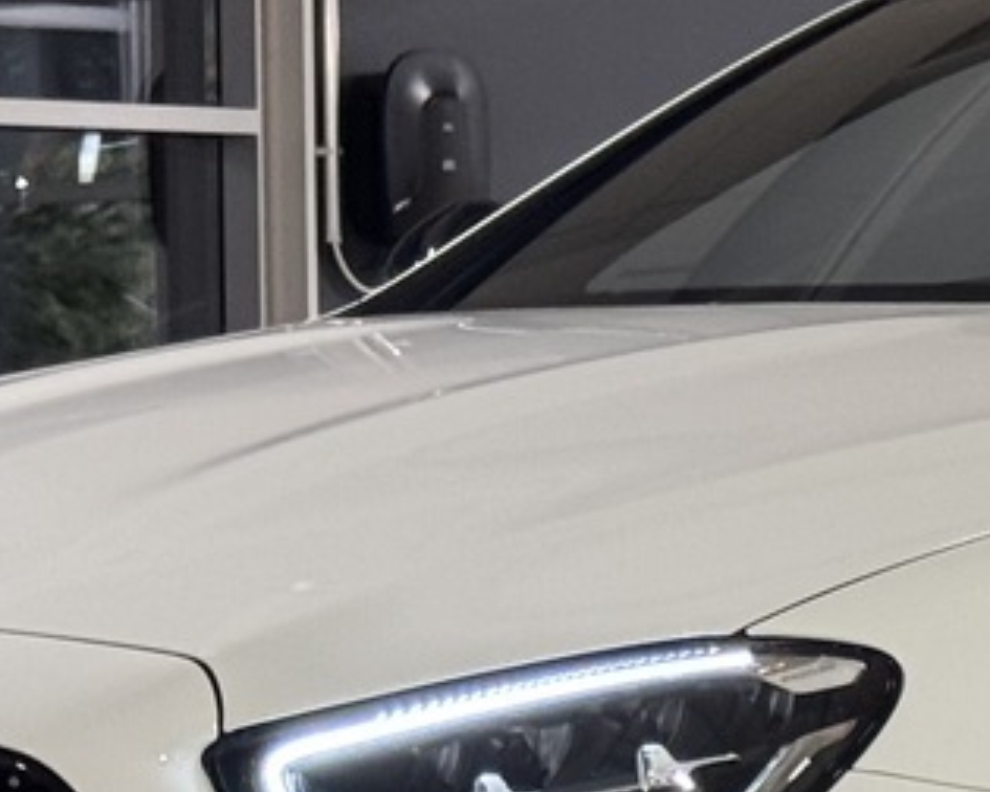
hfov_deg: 8.9
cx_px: 1094
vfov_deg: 7.2
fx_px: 6270
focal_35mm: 214
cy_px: 616
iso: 200
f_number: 1.78
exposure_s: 1/55
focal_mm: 6.76
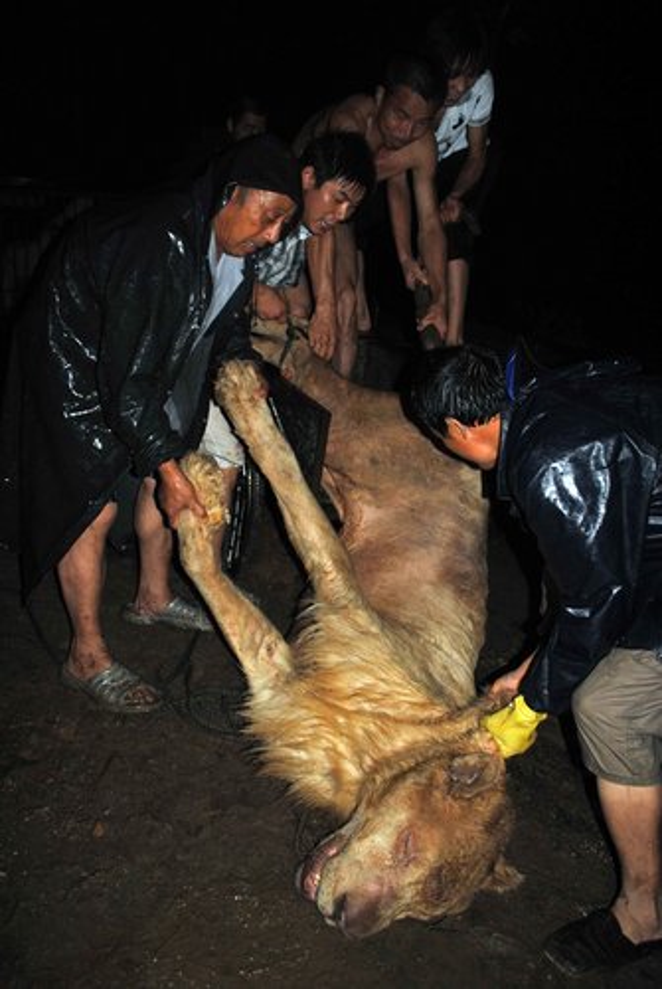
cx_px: 331
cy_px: 494
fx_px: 742
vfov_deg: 67.3
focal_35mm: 27
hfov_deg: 48.1
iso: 200
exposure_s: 1/60
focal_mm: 18
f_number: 3.5
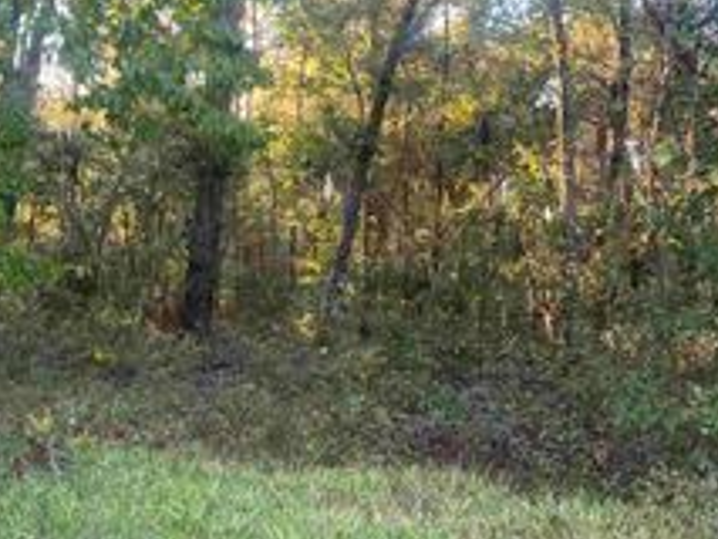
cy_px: 177
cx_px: 448
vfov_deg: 23.9
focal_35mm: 61
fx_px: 1266
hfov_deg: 31.5
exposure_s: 1/121
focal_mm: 4.25
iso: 100
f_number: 1.8
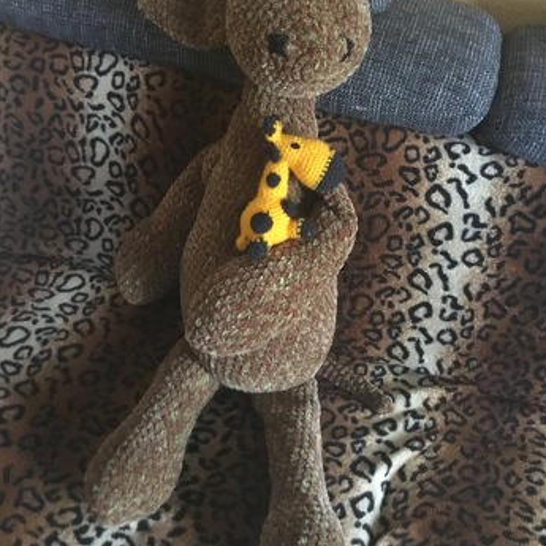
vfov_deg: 44.4
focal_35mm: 37
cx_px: 275
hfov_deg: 44.9
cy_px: 193
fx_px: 660
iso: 640
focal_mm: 3.3
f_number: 2.4
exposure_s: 1/17
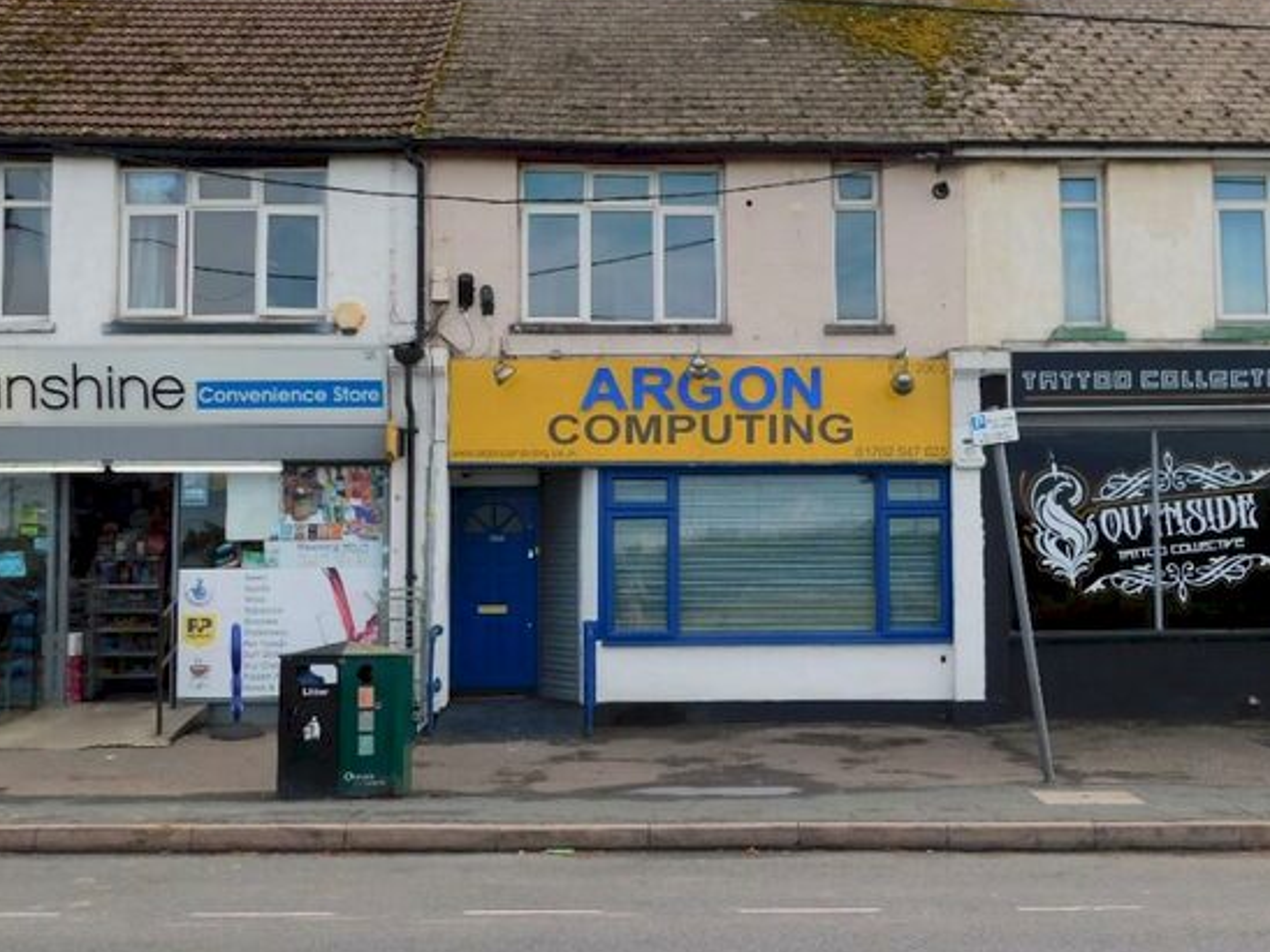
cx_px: 737
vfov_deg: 31.5
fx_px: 1688
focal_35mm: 46
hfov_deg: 41.1
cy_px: 430
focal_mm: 6.3
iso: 125
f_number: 3.5
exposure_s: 1/640
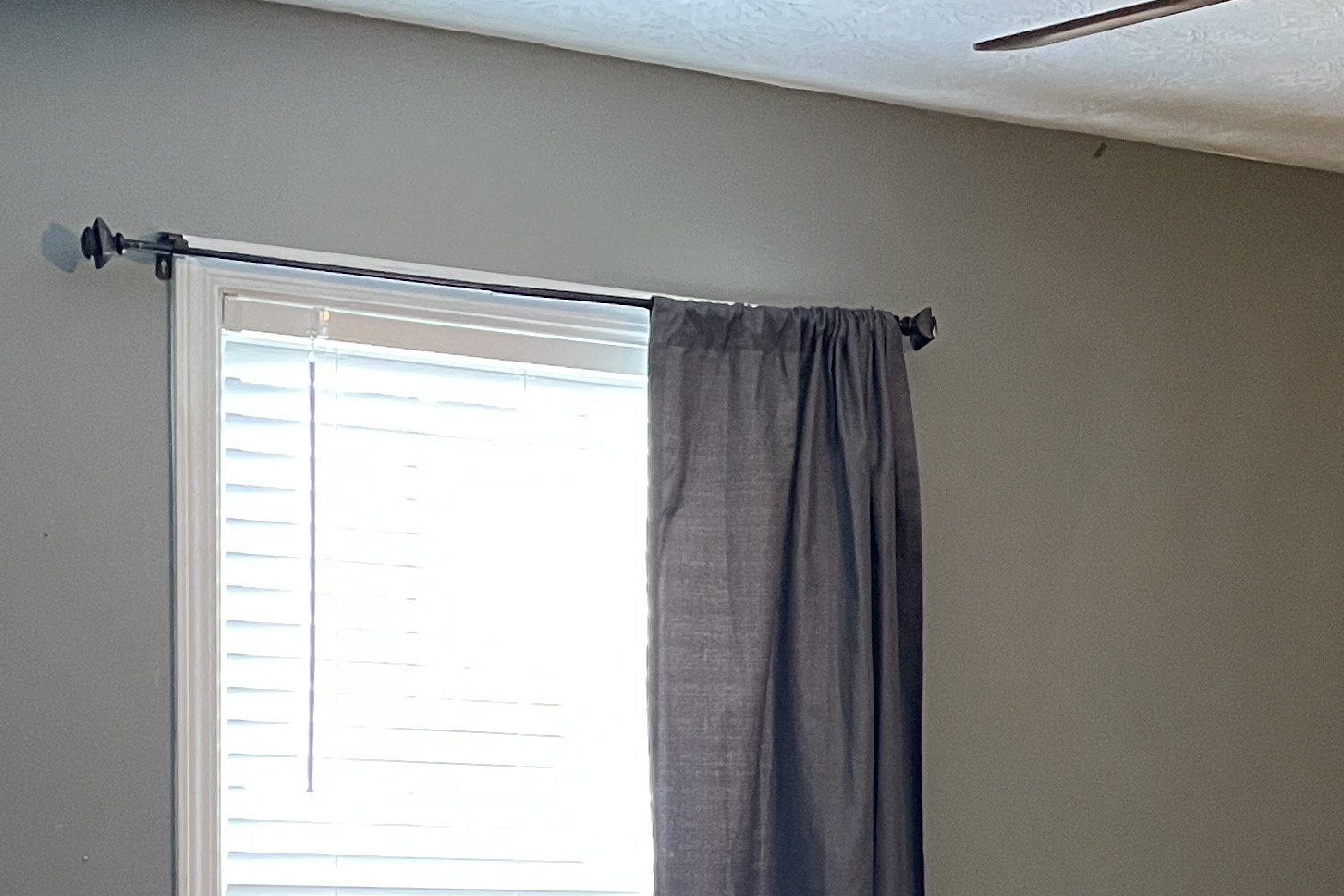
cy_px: 1286
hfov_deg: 26.9
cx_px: 885
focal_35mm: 75
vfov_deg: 16.7
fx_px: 2799
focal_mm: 4.2
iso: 400
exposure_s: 1/40
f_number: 1.6
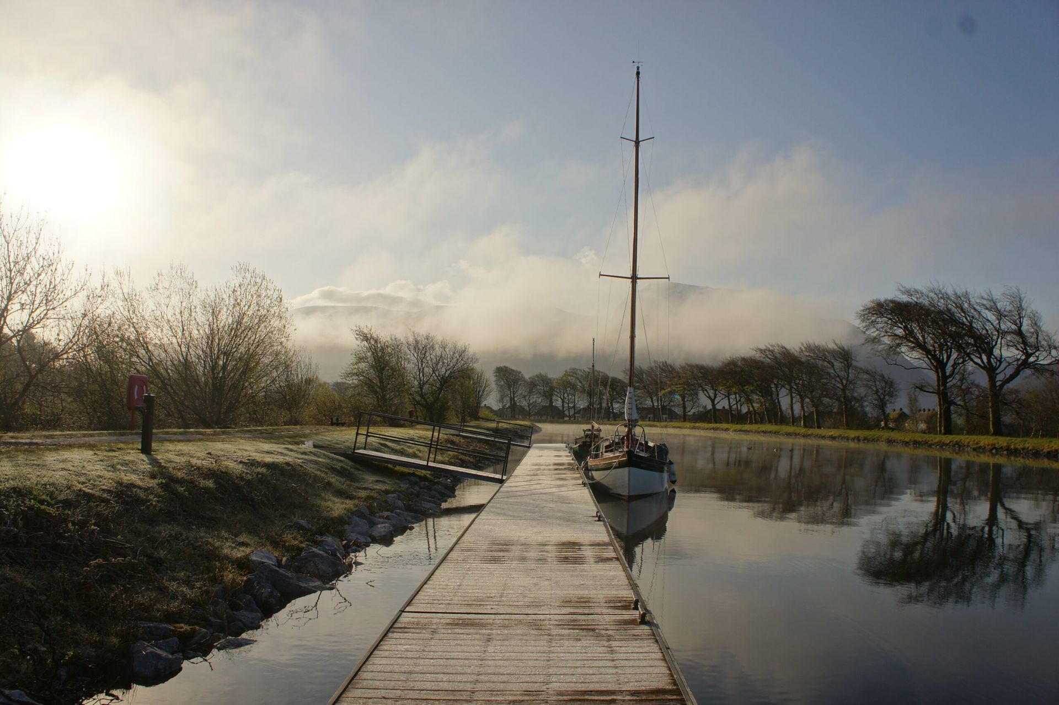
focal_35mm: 27
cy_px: 352
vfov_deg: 47.9
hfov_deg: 67.4
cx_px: 530
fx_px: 794
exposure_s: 1/800
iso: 200
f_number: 7.1
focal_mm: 18
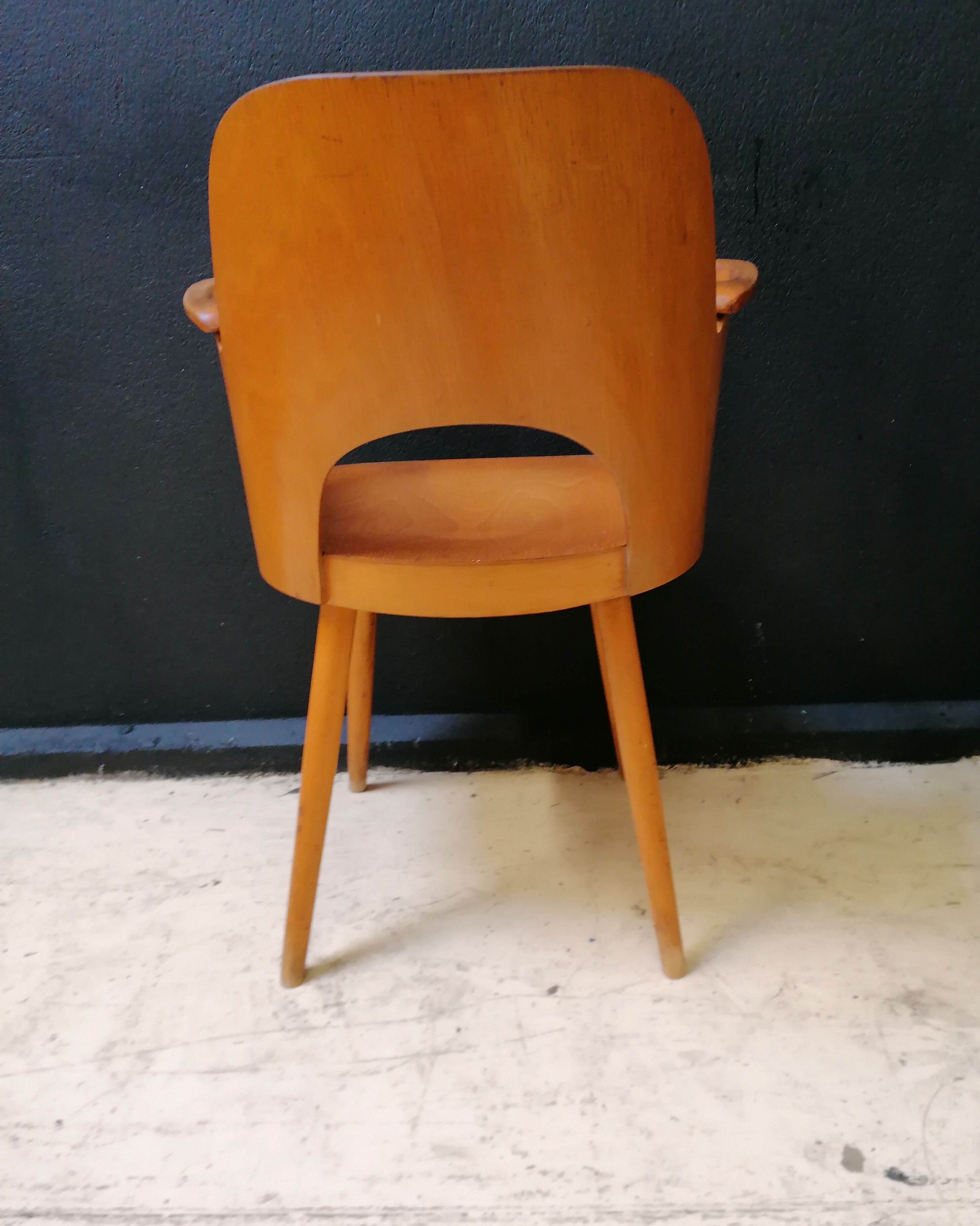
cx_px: 505
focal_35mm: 29
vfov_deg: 60.4
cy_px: 606
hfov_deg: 50.0
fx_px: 1051
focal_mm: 4.75
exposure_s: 1/33.3
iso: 320
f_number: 1.8
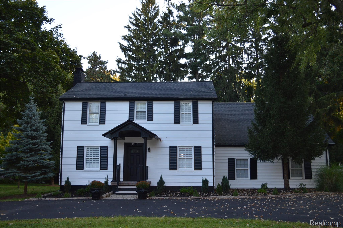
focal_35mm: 36
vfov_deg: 36.8
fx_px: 343
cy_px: 114
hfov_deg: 53.2
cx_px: 172
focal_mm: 24
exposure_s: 1/125
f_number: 4
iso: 220
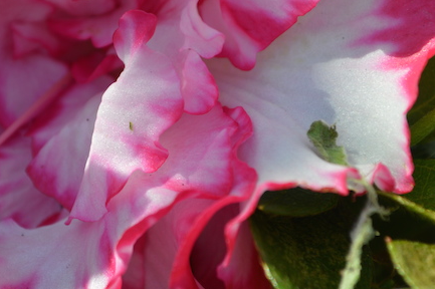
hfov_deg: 14.2
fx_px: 1739
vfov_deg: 9.5
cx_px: 126
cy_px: 96
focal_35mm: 144
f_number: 6.3
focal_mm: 52
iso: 100
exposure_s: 1/160
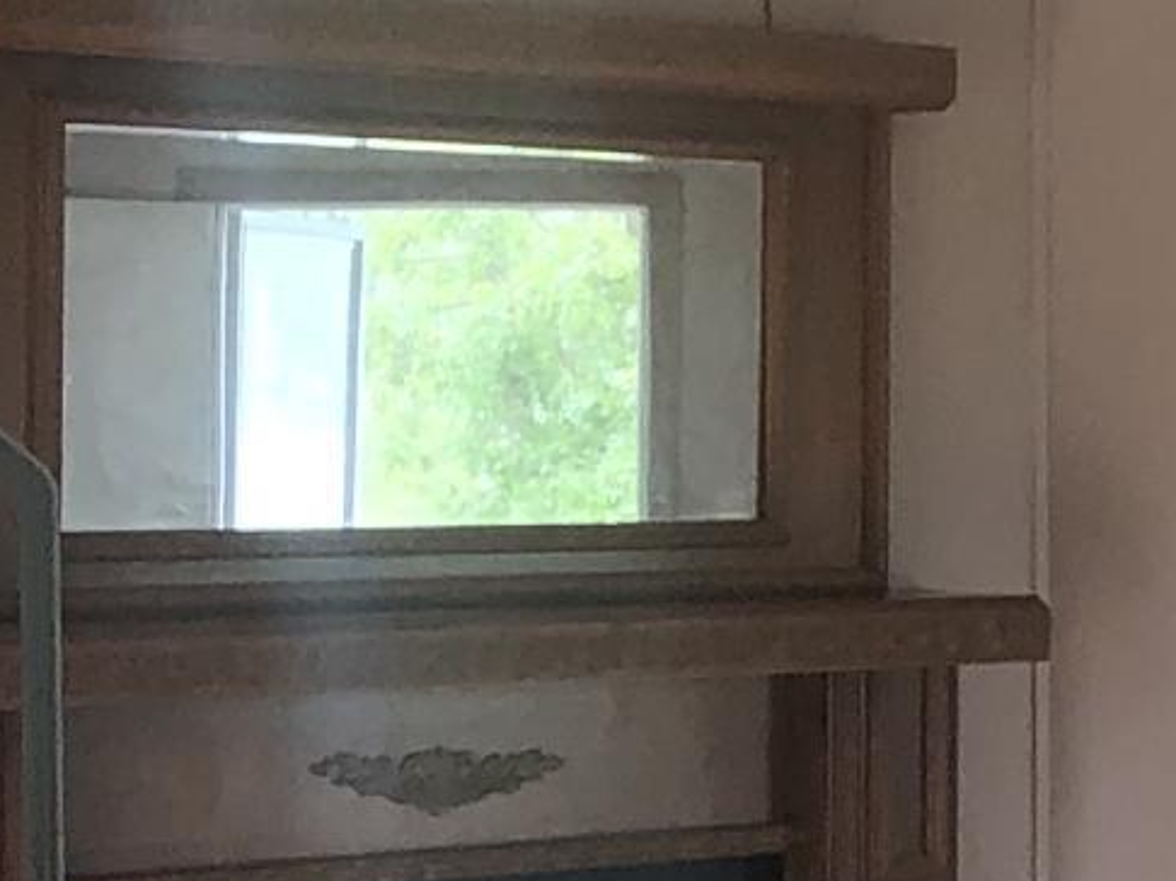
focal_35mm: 173
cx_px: 3143
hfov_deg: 9.6
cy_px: 419
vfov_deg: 8.6
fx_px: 5874
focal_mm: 3.99
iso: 20
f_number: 1.8
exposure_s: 1/27
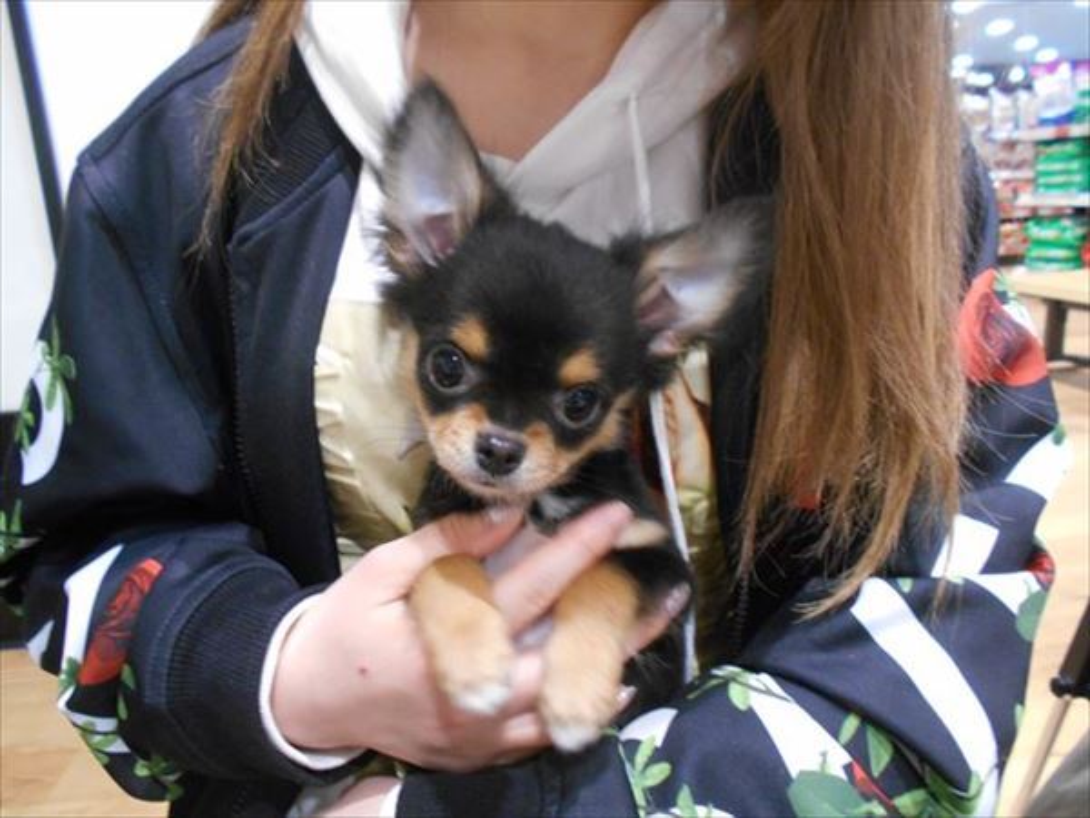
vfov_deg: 53.1
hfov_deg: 67.3
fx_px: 819
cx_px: 545
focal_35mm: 26
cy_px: 409
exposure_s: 1/20
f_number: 3.2
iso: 400
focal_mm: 4.6
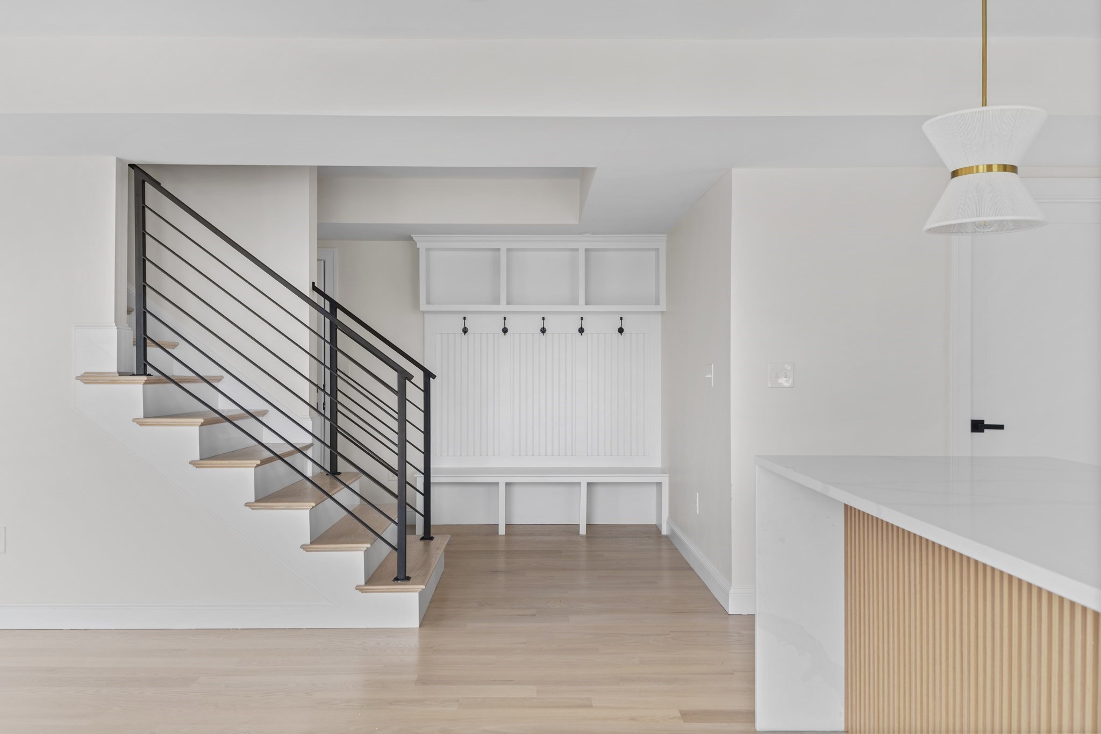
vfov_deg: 43.6
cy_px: 367
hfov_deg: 61.9
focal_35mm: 30
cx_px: 550
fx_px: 917
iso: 64
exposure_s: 1/10
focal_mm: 30
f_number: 7.1
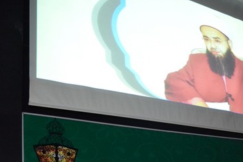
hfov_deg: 34.2
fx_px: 378
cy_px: 147
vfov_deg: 23.5
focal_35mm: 56
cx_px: 207
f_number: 3.8
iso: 3200
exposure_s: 1/60
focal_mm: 20
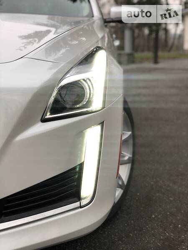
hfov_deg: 28.0
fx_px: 377
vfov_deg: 36.8
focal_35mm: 52
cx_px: 94
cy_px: 125
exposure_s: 1/60
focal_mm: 6
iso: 16
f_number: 2.4
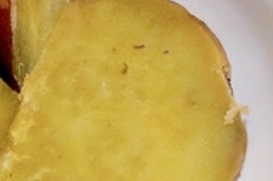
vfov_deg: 4.4
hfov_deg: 6.4
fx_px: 2356
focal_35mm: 311
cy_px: 146
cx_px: -360
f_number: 8
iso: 6400
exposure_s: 1/250
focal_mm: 58
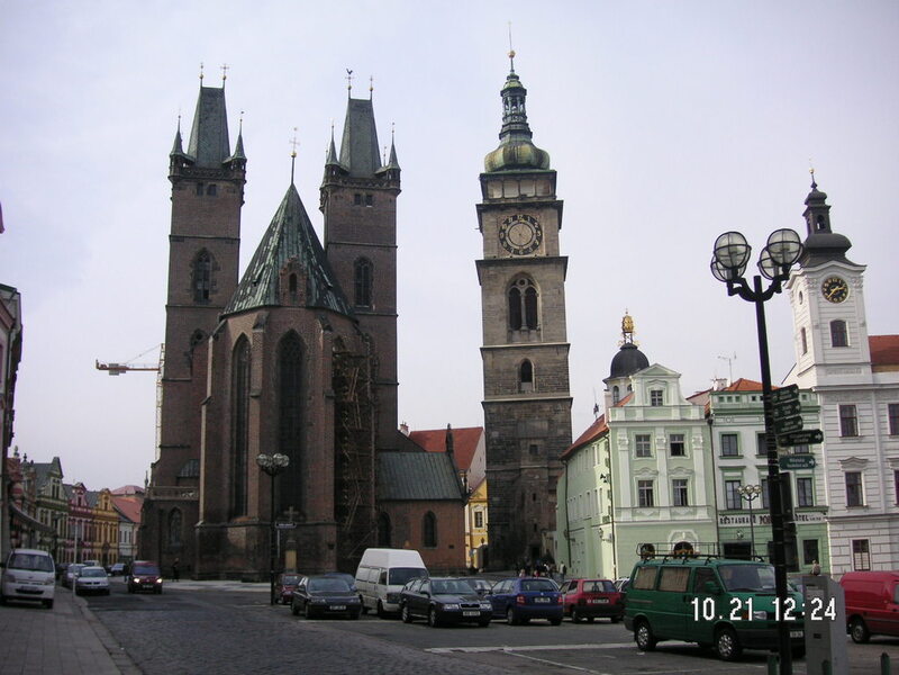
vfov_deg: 38.7
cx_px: 450
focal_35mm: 37
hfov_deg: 50.1
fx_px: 961
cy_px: 338
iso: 50
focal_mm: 6.1
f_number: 6.7
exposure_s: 1/180
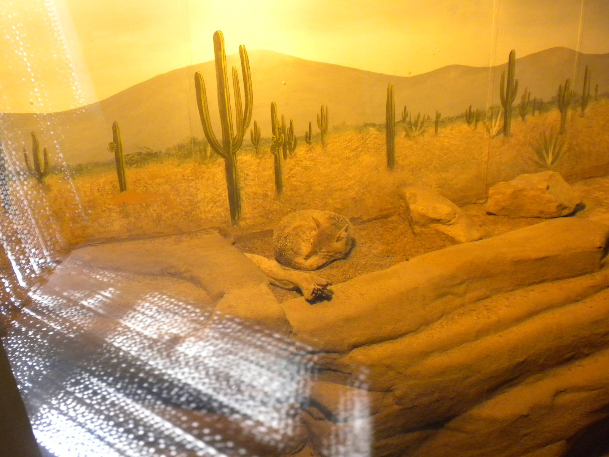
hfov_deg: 50.1
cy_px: 228
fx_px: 651
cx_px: 304
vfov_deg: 38.7
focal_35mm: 37
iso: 400
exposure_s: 1/26.6
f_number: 3.5
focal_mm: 6.6
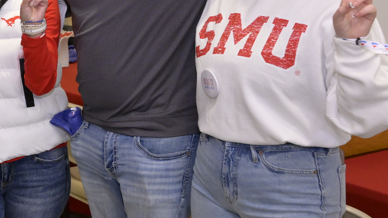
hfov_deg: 20.5
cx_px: -127
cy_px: 72
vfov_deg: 12.8
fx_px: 973
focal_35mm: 95
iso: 2000
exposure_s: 1/200
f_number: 5
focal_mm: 30.5
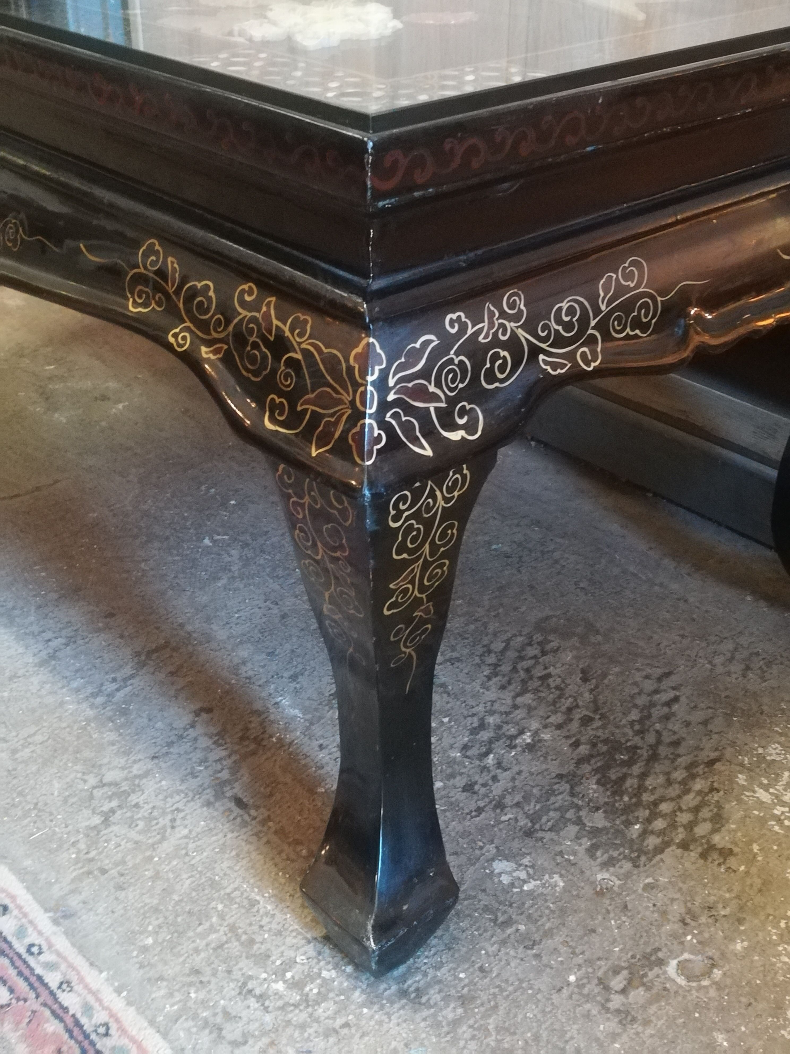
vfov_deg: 46.8
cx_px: 395
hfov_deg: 36.0
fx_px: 1217
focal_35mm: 40
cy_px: 527
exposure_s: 1/14.3
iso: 800
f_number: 2.2
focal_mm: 3.83
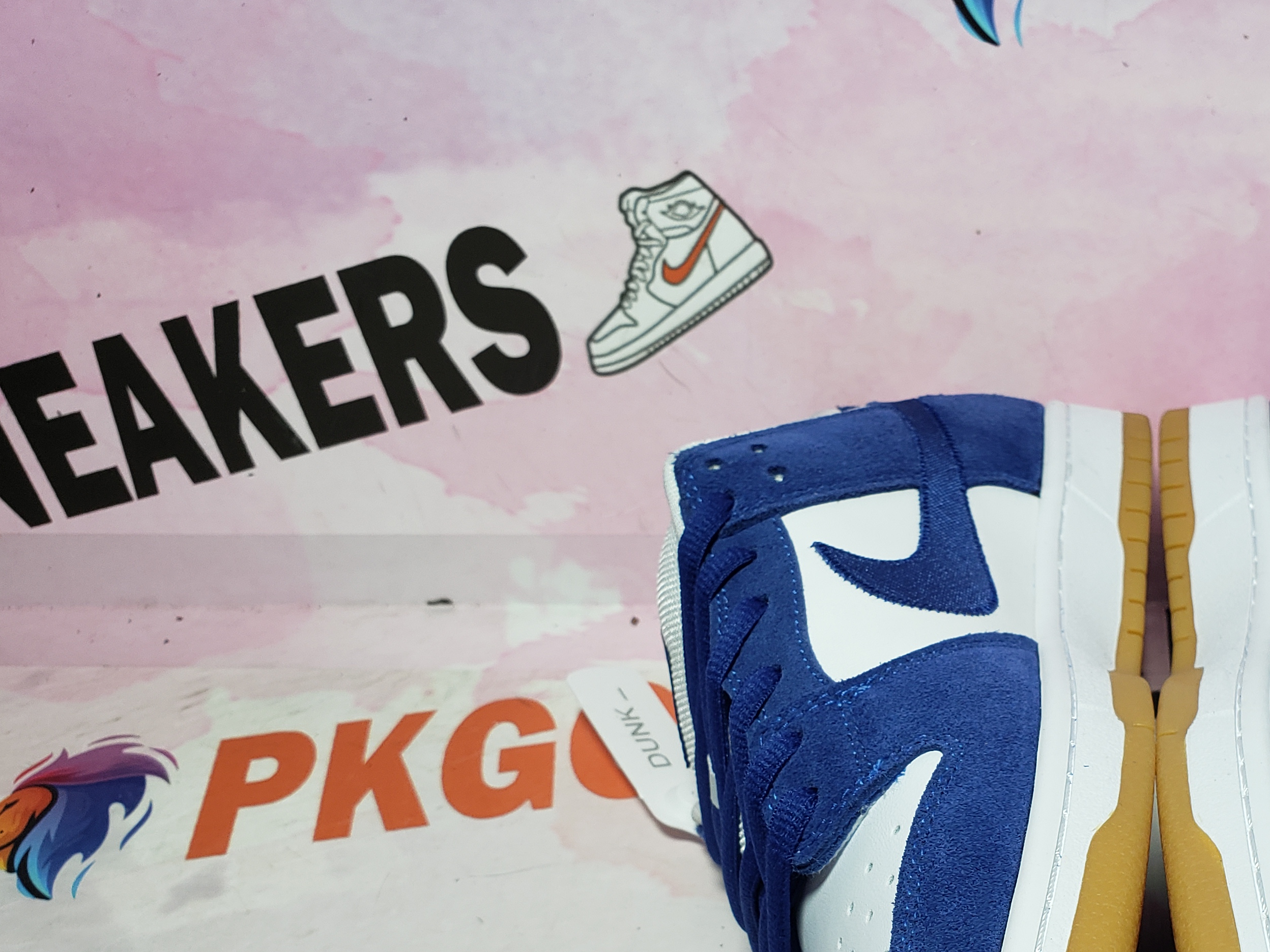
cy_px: 768
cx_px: 992
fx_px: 1541
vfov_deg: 33.3
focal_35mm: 42
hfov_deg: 43.0
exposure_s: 1/232
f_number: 2.4
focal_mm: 4.3
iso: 50
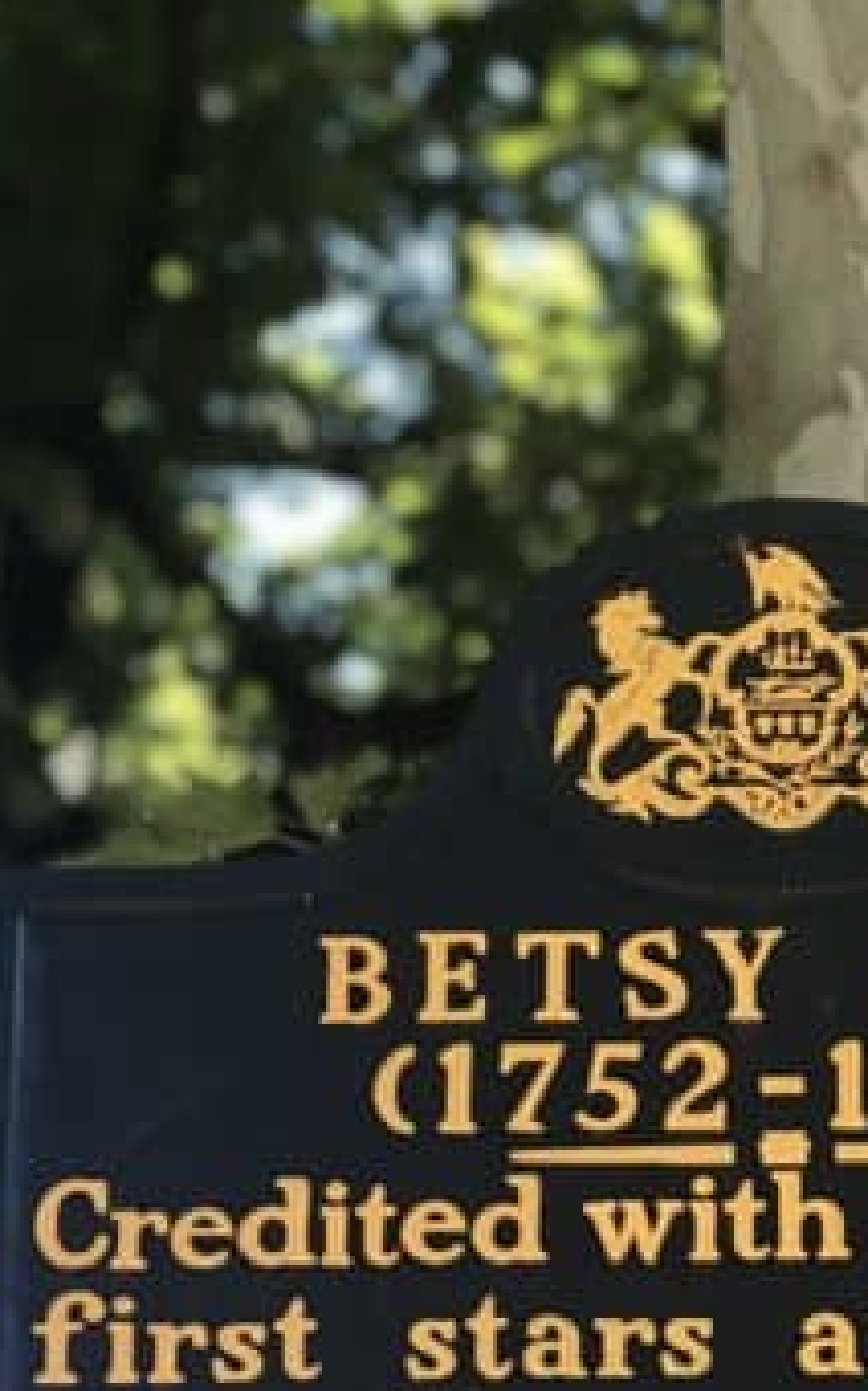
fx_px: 7157
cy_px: 2091
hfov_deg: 6.9
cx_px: 844
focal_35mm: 189
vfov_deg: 10.7
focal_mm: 6.6
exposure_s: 1/60
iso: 20
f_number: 2.8
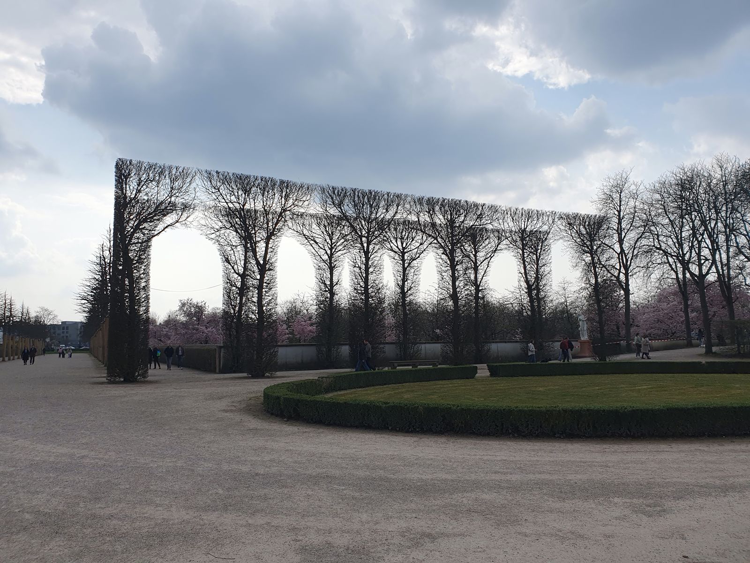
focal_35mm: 26
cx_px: 375
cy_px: 282
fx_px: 563
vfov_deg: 53.1
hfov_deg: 67.3
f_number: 2.4
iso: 50
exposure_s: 1/2192
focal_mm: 4.32
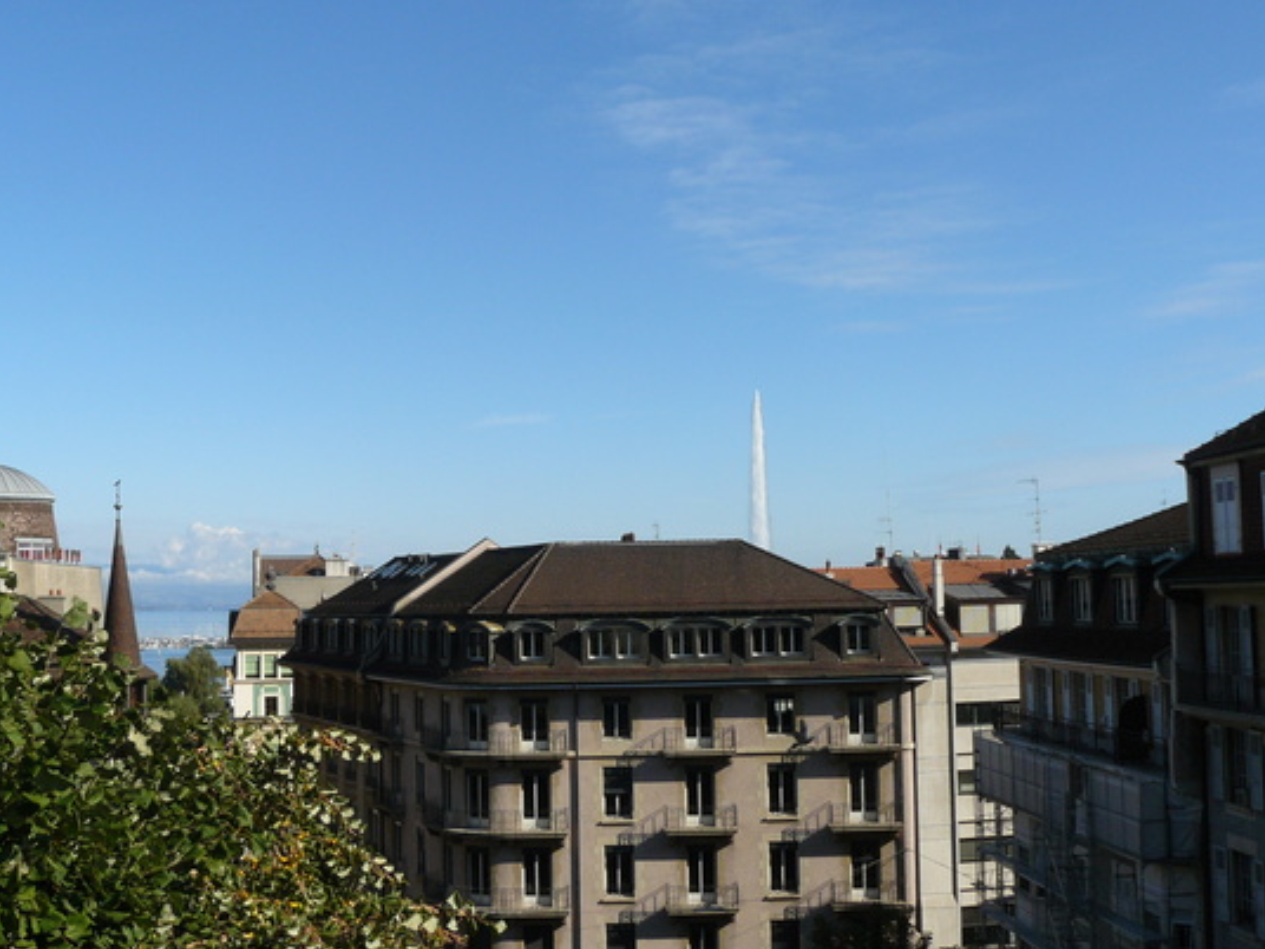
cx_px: 540
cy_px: 449
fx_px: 1571
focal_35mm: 43
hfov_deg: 43.7
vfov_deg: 33.6
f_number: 5.6
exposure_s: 1/400
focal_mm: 6
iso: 100
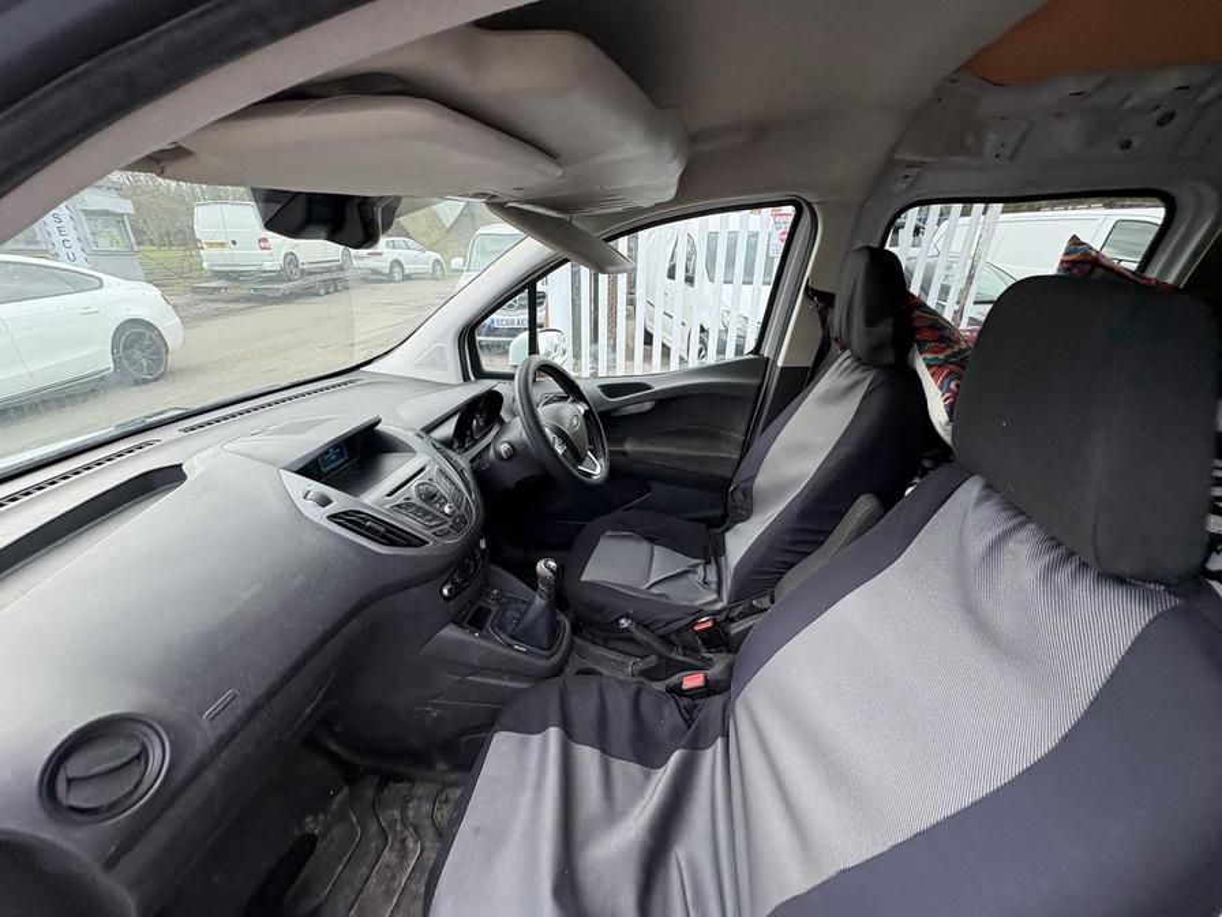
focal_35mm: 14
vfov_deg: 85.7
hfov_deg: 102.1
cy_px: 458
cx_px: 611
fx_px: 494
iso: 64
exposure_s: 1/146
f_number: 2.2
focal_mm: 2.22
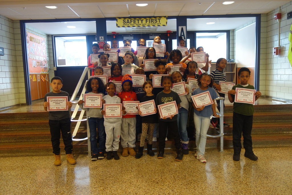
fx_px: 227
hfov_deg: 65.5
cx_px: 146
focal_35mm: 28
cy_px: 98
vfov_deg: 46.4
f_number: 1.8
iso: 125
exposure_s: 1/40
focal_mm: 10.4
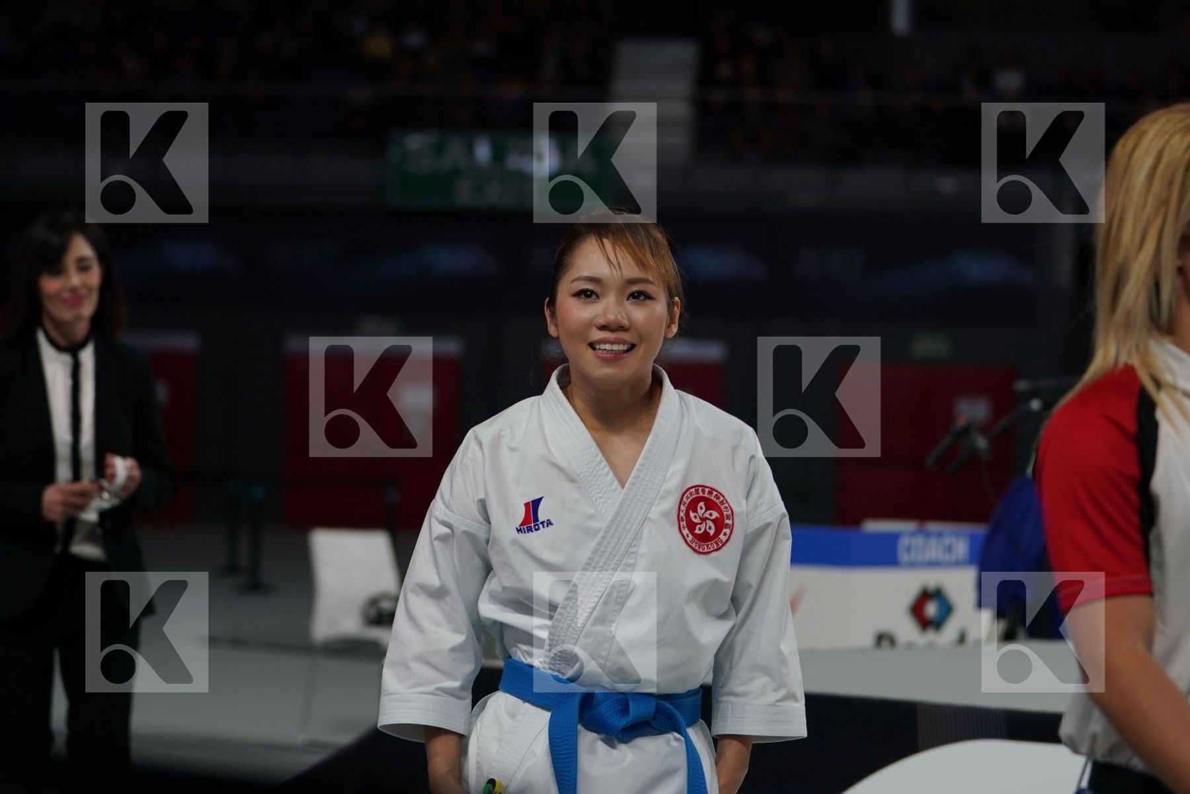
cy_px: 397
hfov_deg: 19.5
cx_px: 595
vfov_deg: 13.0
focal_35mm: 105
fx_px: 3471
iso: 500
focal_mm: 70
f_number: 2.8
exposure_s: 1/500
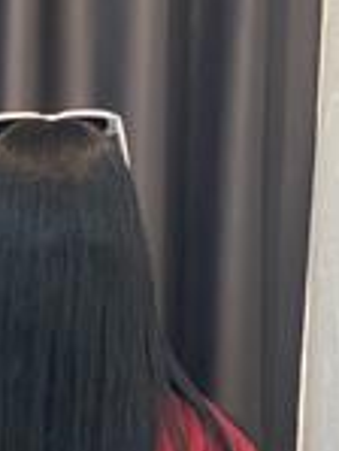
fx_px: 1878
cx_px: 121
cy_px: 568
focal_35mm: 144
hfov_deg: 10.3
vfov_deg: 13.3
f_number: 2
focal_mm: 6
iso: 80
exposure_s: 1/100
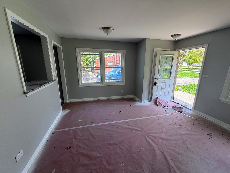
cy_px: 86
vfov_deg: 85.7
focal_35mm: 14
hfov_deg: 102.1
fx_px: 93
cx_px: 115
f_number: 2.2
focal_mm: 2.22
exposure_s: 1/121
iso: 50
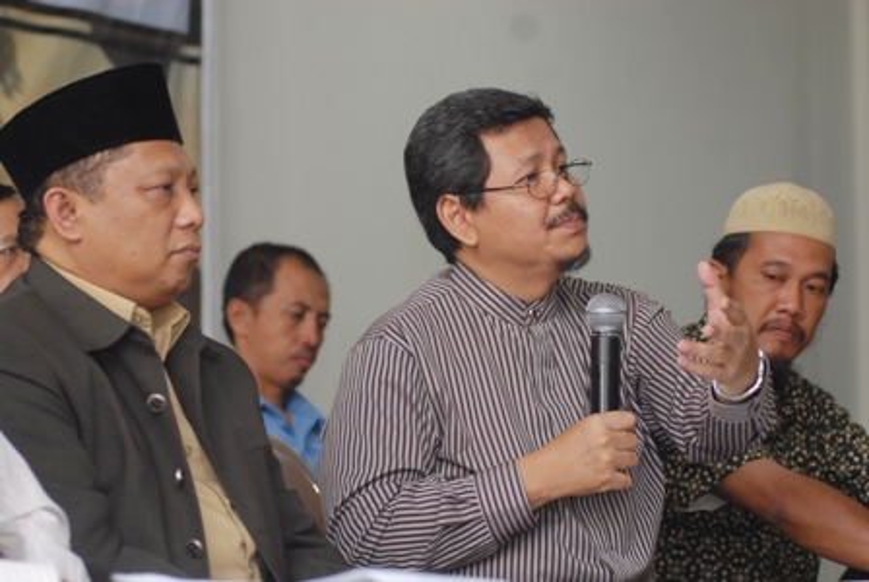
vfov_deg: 11.5
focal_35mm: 120
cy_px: 291
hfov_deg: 17.0
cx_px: 434
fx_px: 2900
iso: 400
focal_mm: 80
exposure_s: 1/50
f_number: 3.5
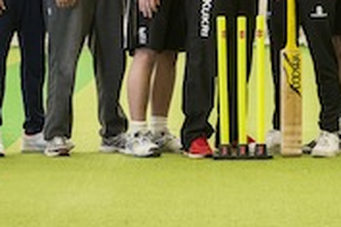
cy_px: -41
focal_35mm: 221
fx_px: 2093
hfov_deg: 9.3
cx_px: 241
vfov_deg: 6.2
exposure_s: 1/200
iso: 1000
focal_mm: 70
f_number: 4.5
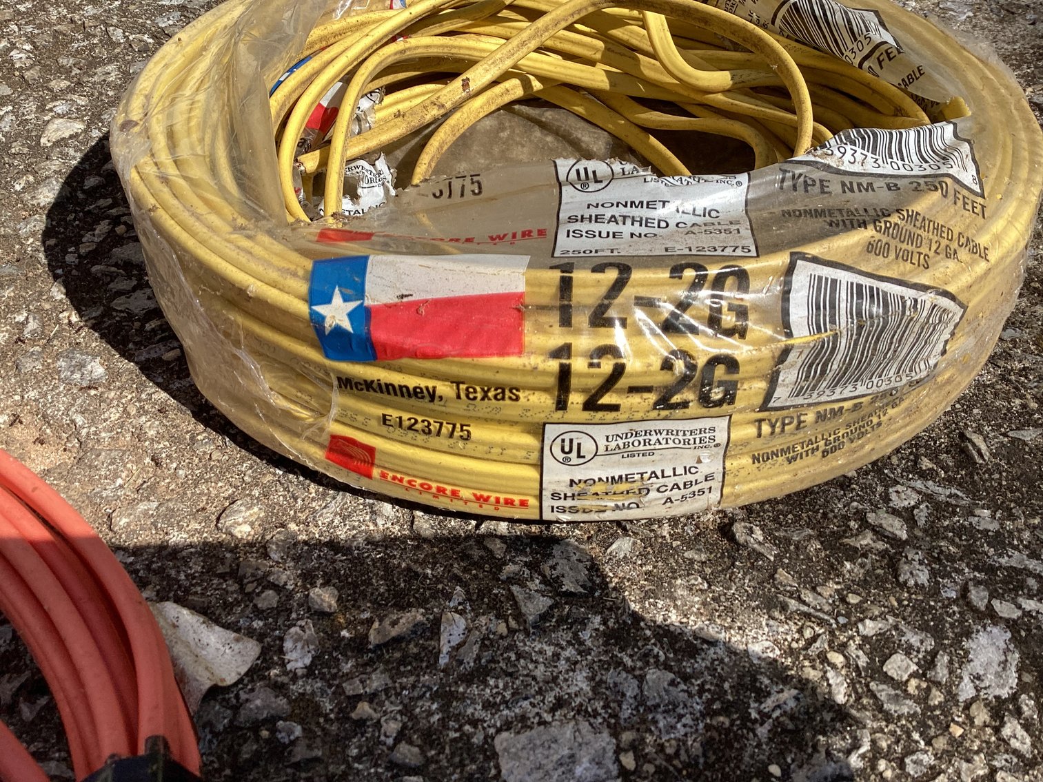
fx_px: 934
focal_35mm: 31
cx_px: 522
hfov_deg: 58.3
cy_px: 391
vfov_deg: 45.4
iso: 25
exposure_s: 1/1335
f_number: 2.4
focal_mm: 3.3
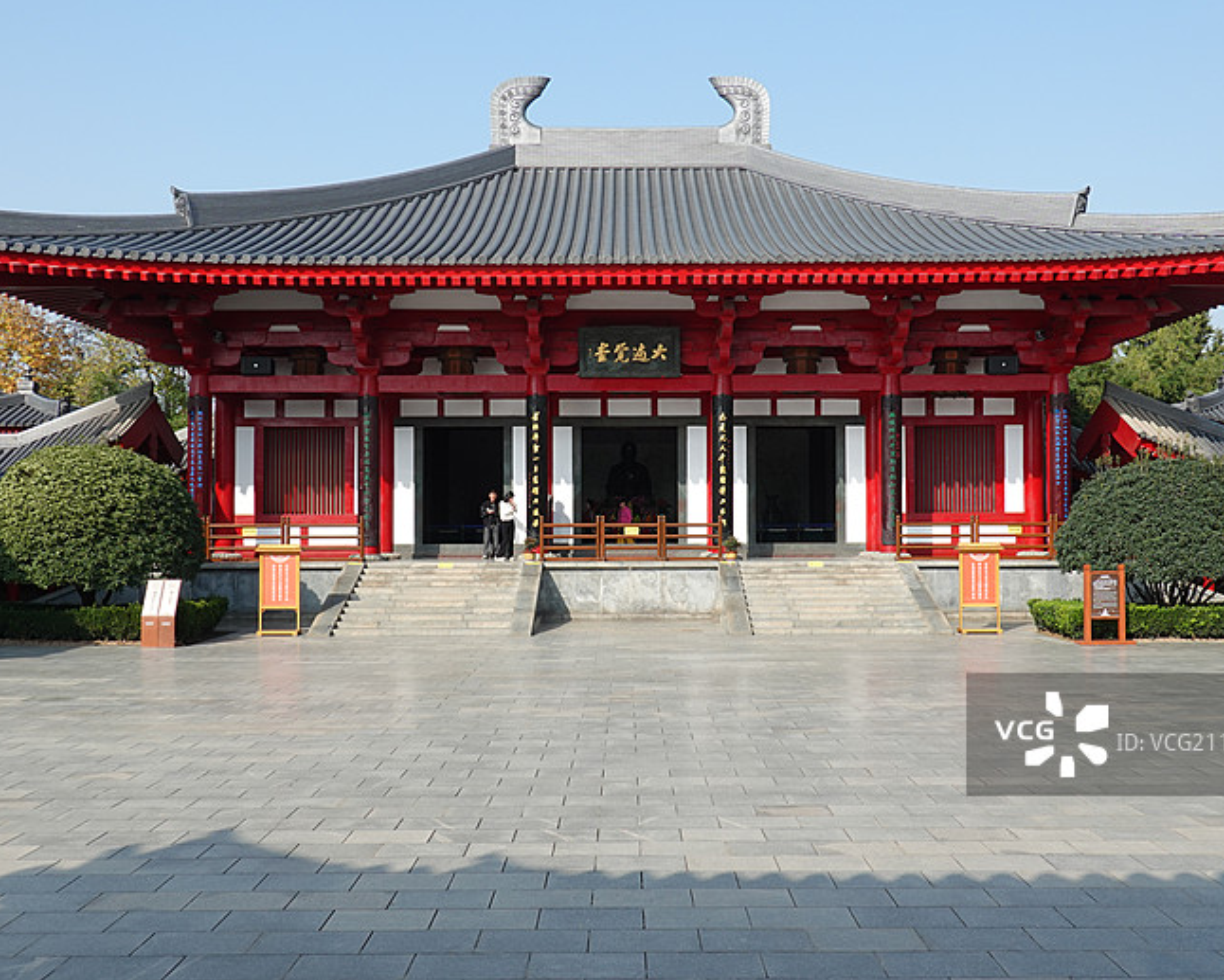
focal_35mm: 36
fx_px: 1304
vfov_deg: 41.2
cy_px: 499
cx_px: 631
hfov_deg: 50.3
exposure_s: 1/400
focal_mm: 11.52
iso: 125
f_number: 5.6
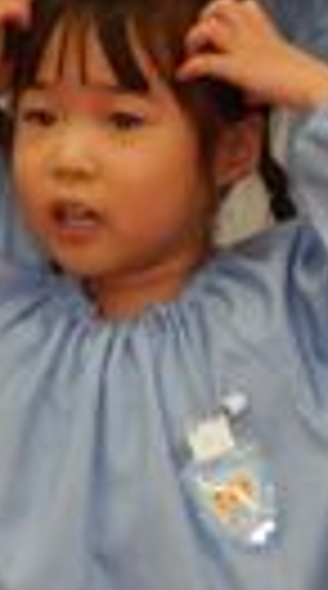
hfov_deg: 2.2
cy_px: 320
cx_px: 94
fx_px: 8534
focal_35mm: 548
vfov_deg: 4.0
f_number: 4.8
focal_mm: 18.1
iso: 360
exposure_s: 1/60
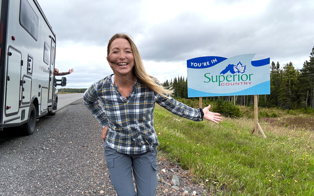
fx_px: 214
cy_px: 101
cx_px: 161
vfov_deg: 49.3
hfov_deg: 72.5
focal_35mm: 25
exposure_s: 1/1000
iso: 25
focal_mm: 2.7
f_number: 1.9
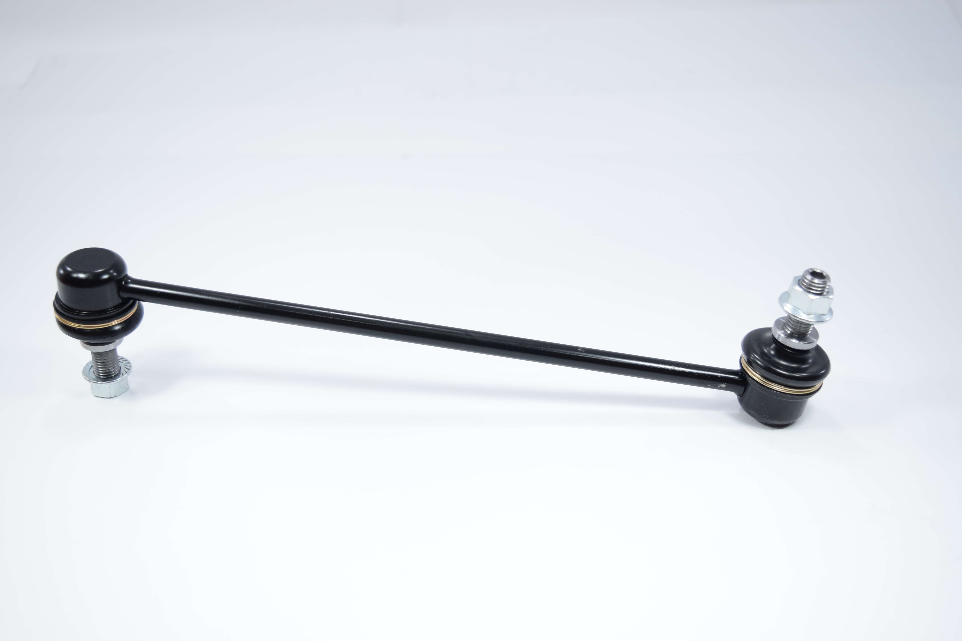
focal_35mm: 38
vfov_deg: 35.5
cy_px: 320
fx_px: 1002
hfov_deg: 51.3
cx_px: 481
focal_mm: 25
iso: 500
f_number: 4.5
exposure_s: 1/200
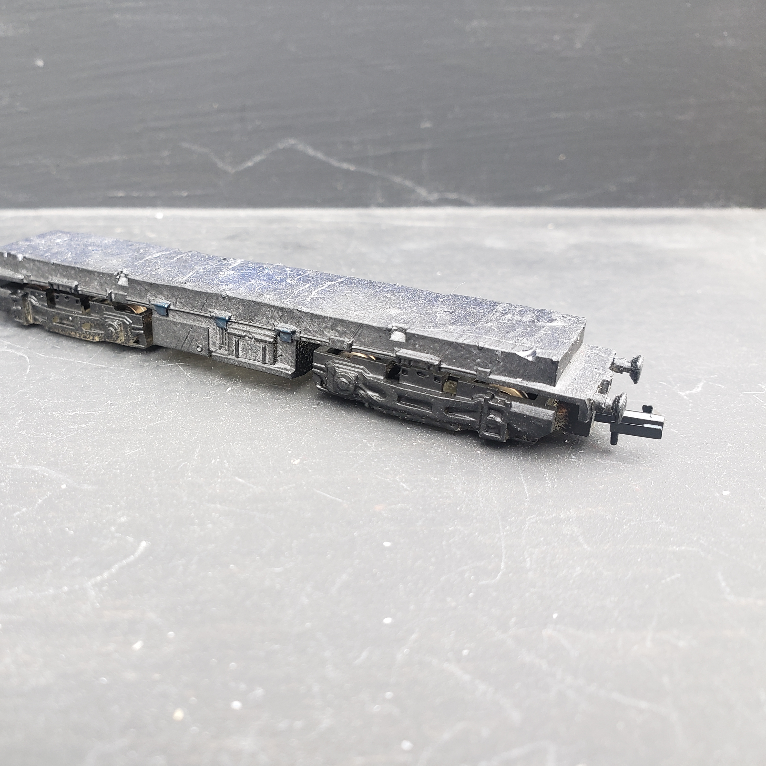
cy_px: 385
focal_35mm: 31
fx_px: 776
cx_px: 251
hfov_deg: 51.5
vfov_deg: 52.5
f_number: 2.4
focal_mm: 4.3
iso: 125
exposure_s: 1/50
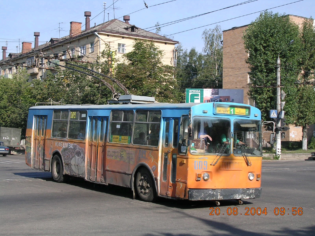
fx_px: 610
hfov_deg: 29.0
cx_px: 158
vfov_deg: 21.9
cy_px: 118
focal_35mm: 67
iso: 100
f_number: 3.6
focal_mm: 10.2
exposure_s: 1/466
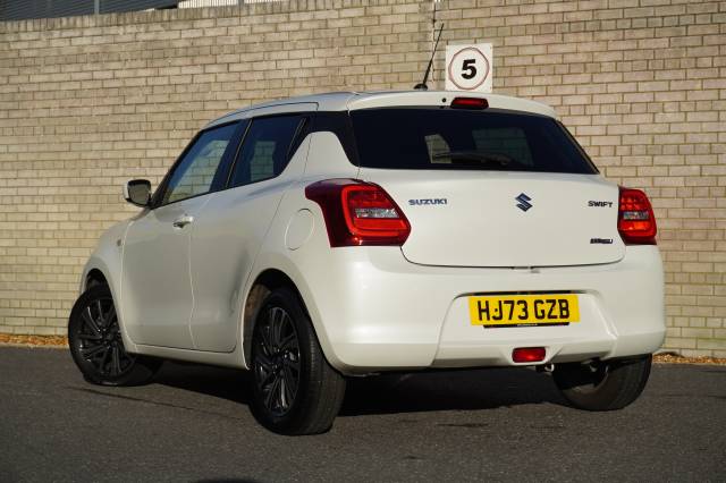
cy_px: 242
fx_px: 1360
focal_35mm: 68
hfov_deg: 29.9
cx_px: 363
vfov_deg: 20.1
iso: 400
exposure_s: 1/1500
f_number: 6.7
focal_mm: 45
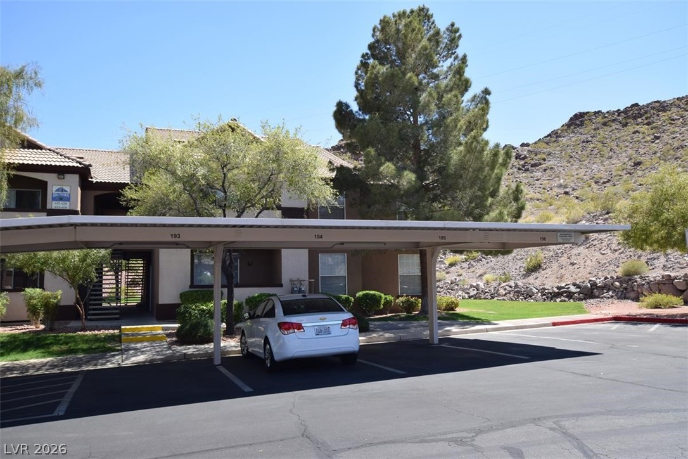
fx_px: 573
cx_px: 344
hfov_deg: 61.9
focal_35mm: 30
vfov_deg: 43.6
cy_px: 230
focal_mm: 20
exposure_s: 1/250
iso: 200
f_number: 8
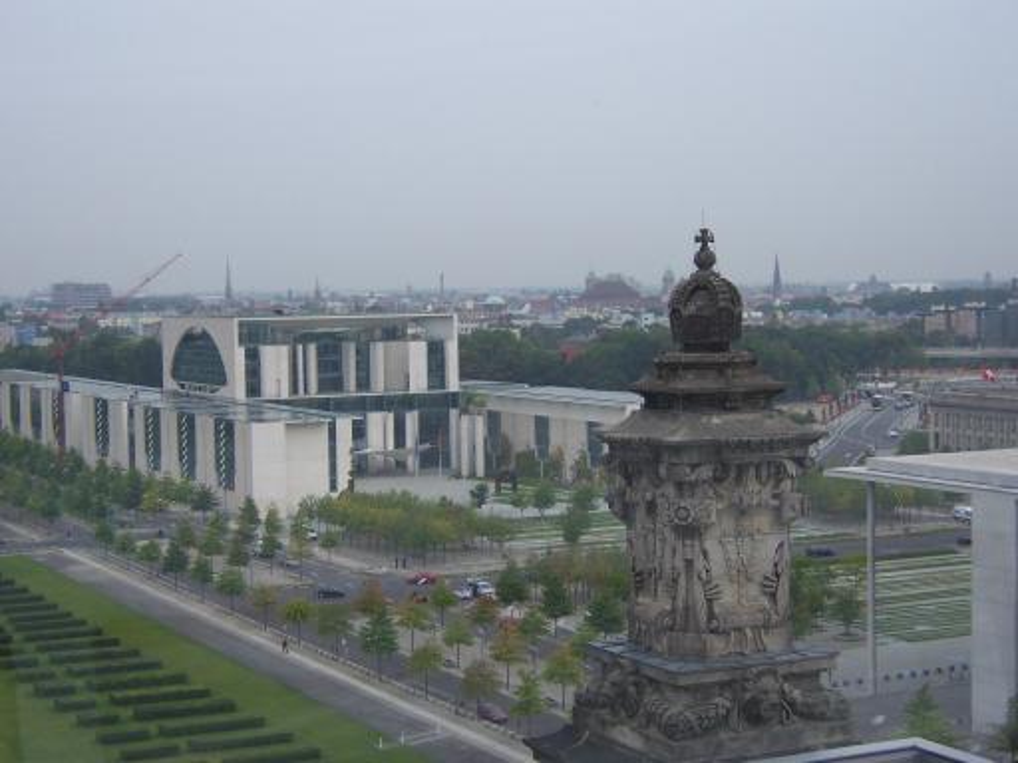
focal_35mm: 66
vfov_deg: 22.3
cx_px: 509
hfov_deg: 29.4
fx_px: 1941
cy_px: 382
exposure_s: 1/250
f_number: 4
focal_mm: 11
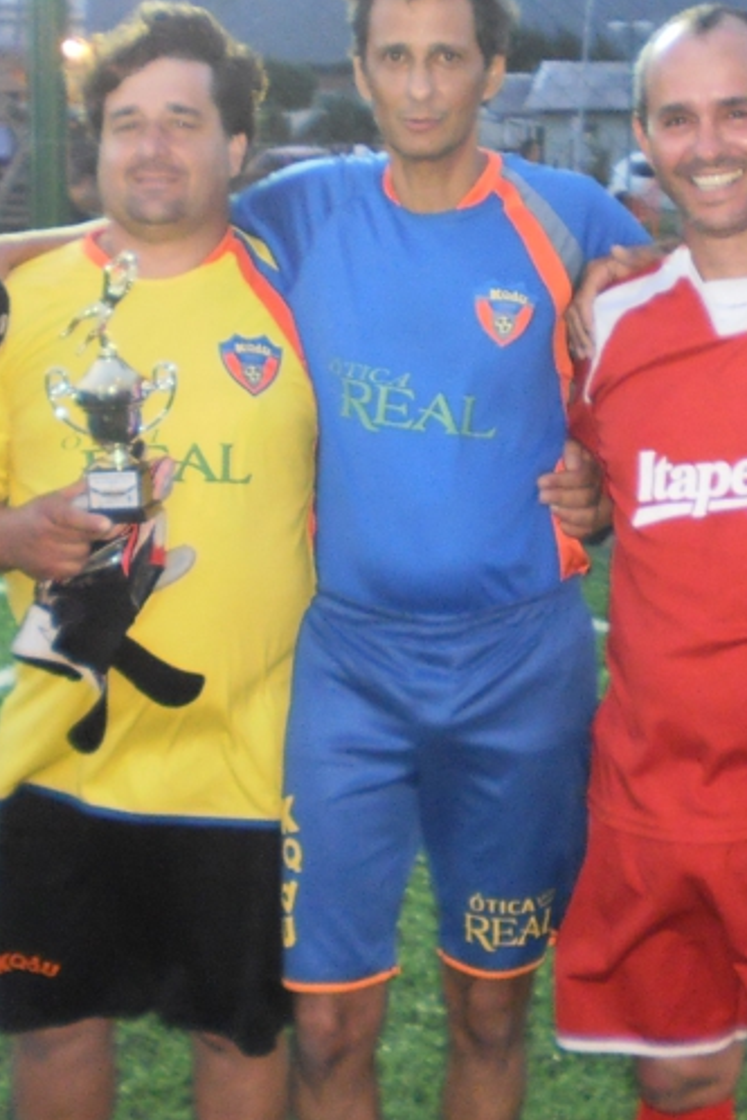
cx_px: 506
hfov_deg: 17.7
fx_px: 2396
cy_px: 457
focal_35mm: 77
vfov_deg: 26.3
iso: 320
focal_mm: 6.3
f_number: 3.1
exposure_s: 1/30
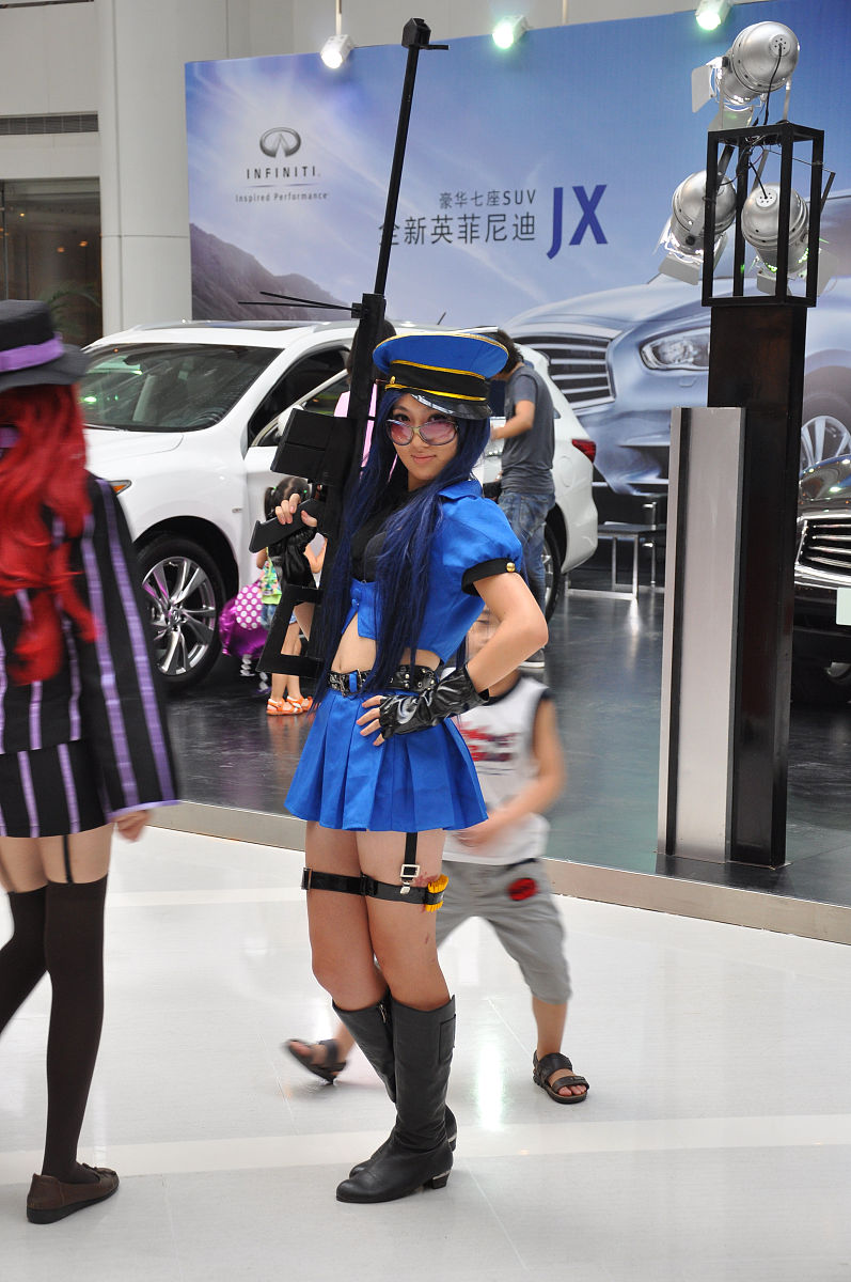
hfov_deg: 20.1
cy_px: 641
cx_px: 426
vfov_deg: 29.9
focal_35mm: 68
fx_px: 2399
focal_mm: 45
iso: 500
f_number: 5.6
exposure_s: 1/40
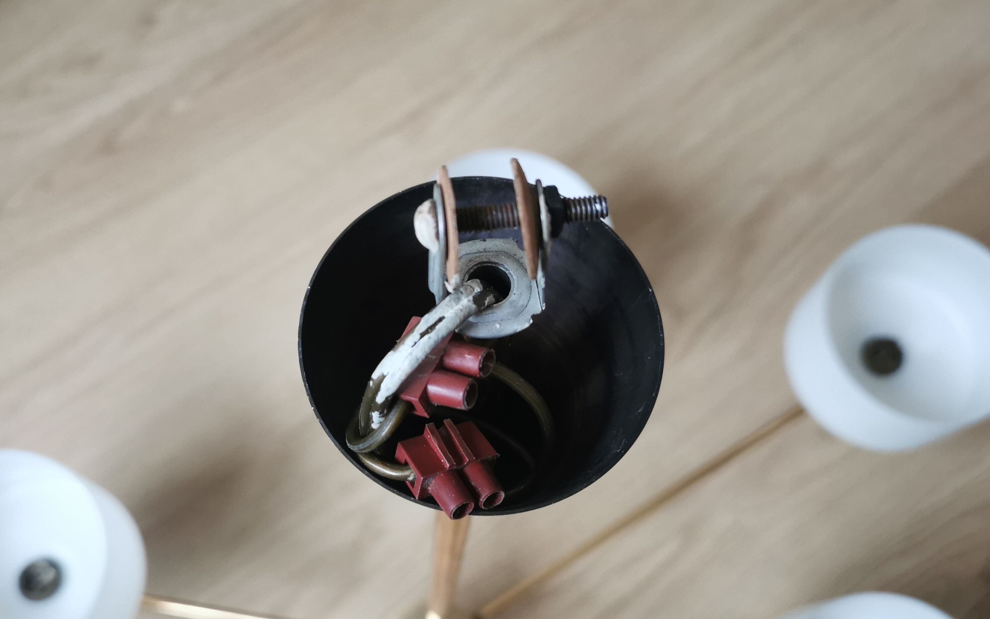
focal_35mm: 35
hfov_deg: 55.2
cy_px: 377
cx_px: 444
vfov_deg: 36.1
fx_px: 944
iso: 200
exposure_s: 1/100
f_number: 1.8
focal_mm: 5.58
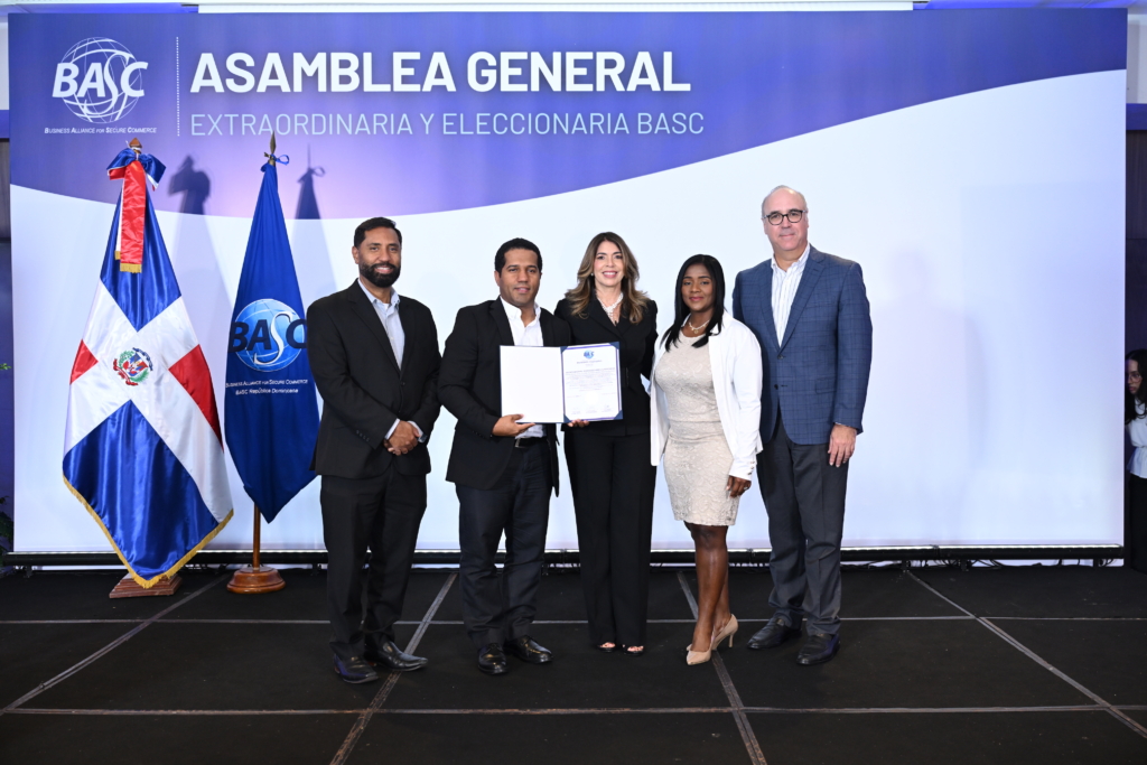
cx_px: 574
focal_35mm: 34
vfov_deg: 38.9
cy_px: 382
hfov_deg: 55.8
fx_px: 1083
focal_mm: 34
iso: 1250
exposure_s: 1/160
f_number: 3.5
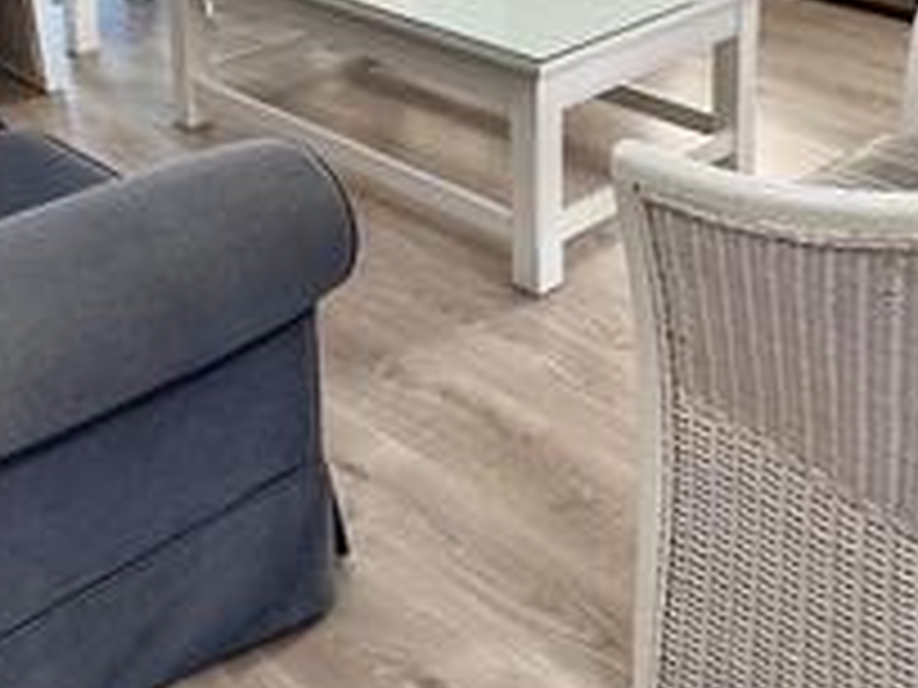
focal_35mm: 55
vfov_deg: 24.2
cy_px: -130
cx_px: 441
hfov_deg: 34.9
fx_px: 1459
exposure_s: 1/100
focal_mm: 2.22
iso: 40
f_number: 2.2
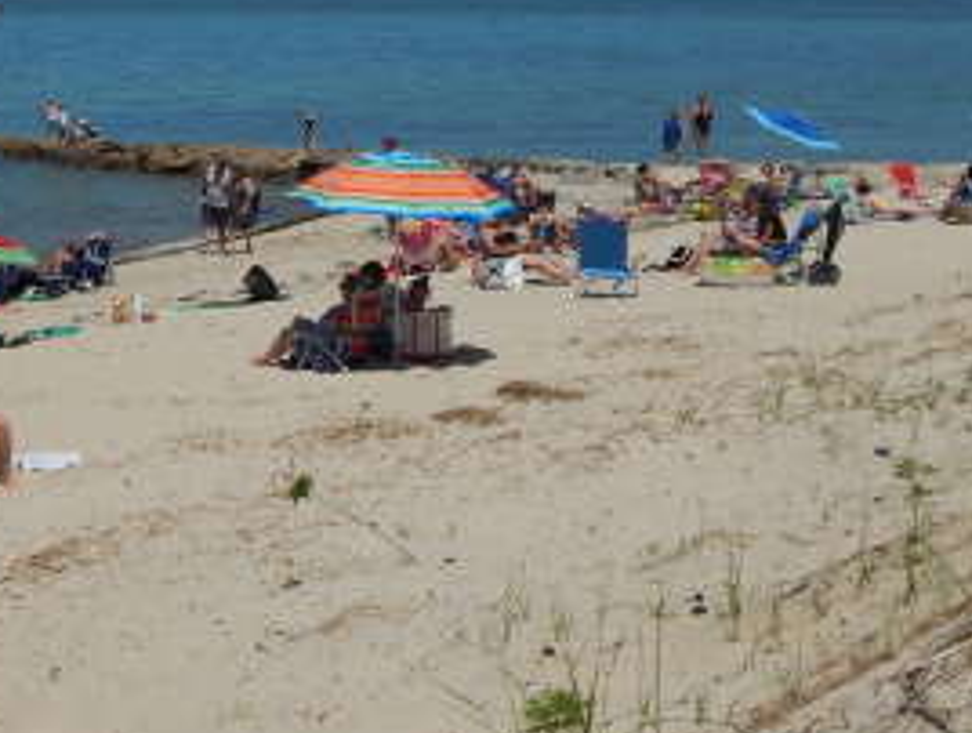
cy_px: 221
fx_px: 2588
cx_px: 254
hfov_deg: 21.1
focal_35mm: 92
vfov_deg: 16.1
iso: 125
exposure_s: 1/1000
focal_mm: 6.8
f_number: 6.9
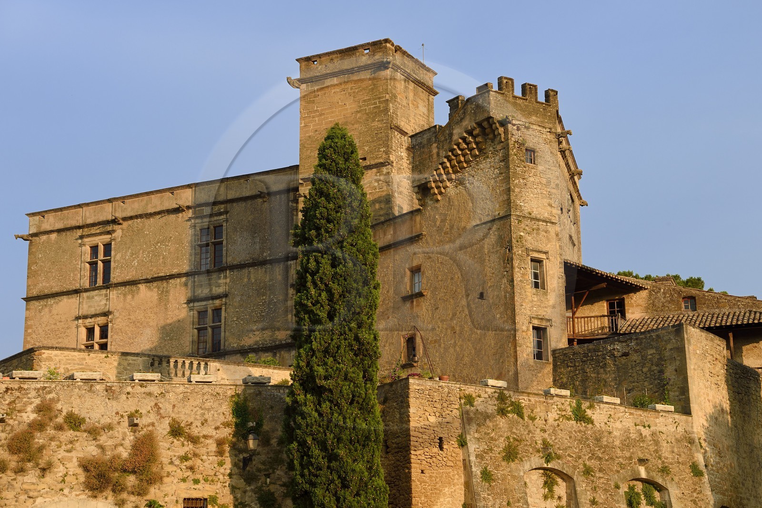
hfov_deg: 28.8
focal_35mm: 70
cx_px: 381
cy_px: 254
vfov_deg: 19.4
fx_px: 1481
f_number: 11
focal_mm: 70
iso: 200
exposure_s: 1/200
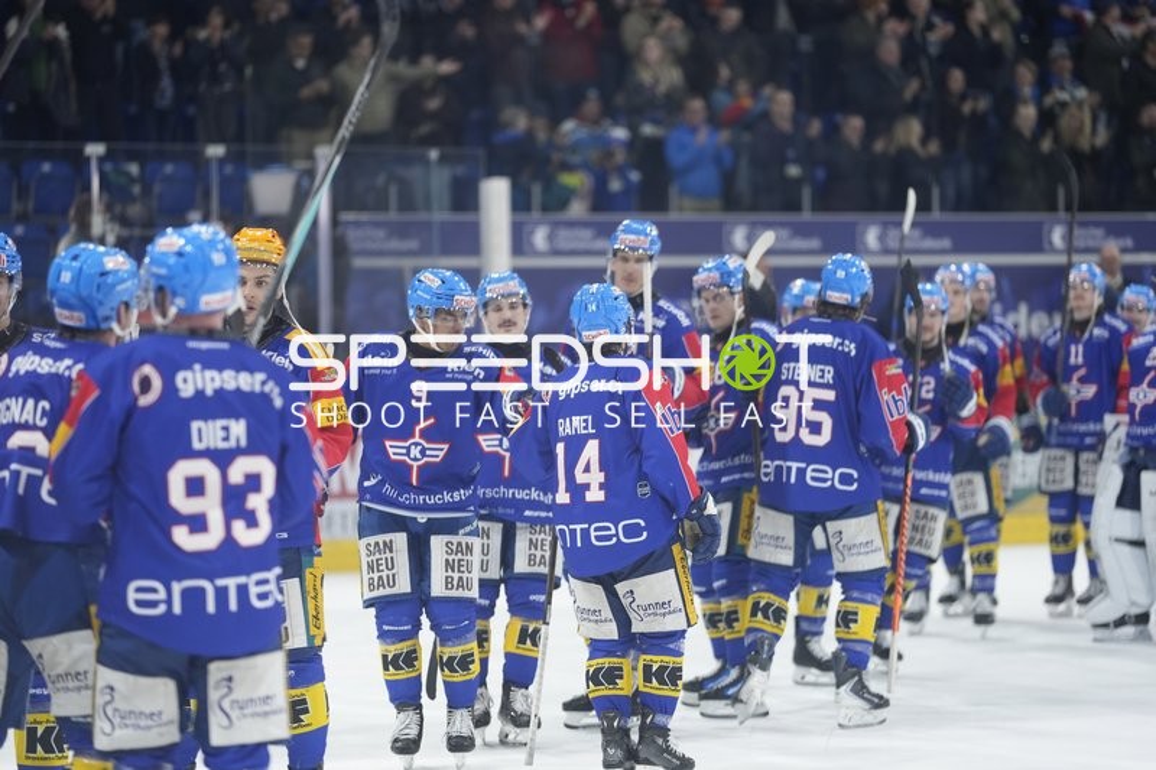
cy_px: 385
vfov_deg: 10.2
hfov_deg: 15.2
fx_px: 4334
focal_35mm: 135
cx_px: 578
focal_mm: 135
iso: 1600
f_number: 1.8
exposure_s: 1/2000
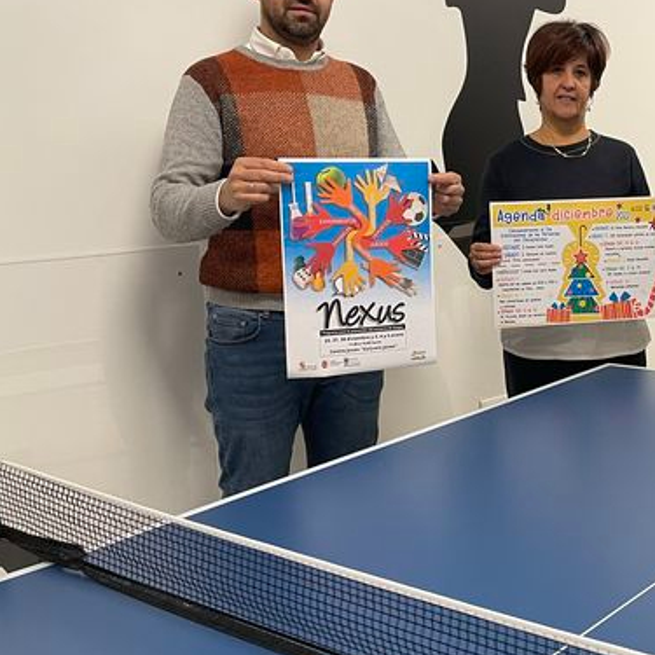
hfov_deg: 32.6
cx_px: 610
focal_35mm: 49
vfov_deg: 34.7
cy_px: 334
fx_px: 1049
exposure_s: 1/50
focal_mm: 4.2
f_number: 1.6
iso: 64
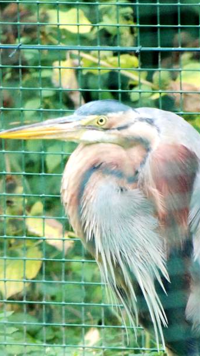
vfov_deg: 2.4
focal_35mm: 917
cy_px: 257
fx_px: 8641
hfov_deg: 1.3
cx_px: 36
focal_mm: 220
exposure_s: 1/160
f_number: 5
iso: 1000
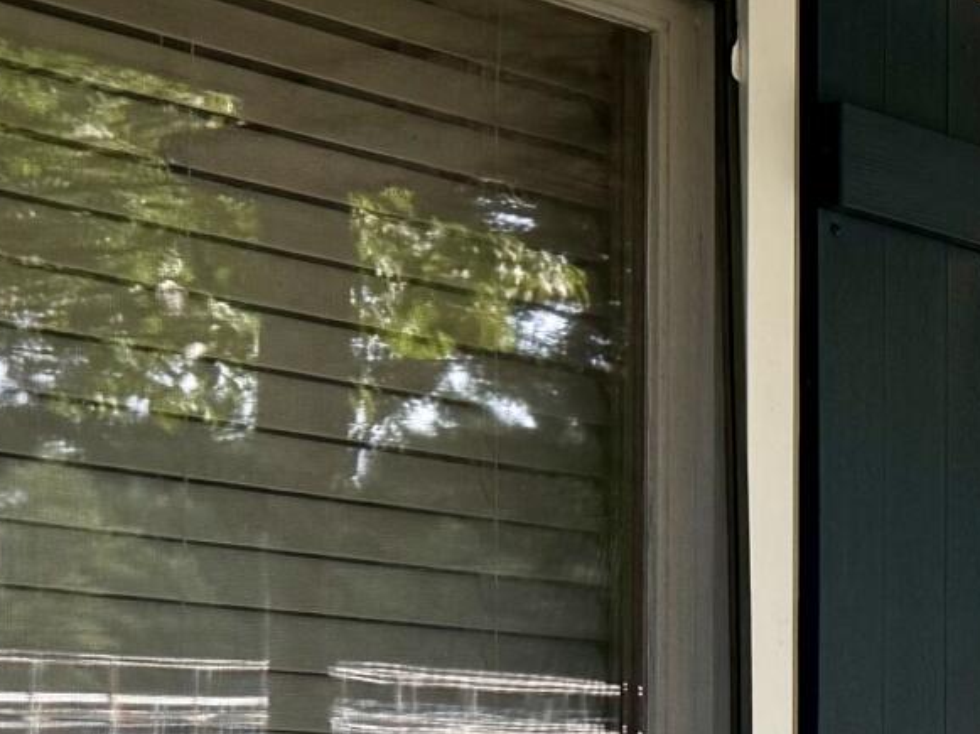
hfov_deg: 13.0
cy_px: 812
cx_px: 2154
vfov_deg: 11.8
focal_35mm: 124
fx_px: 3508
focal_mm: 6.76
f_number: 1.78
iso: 100
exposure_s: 1/467
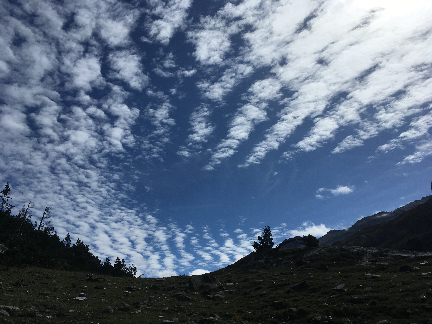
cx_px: 216
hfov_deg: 61.7
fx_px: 362
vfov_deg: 48.2
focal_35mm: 29
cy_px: 162
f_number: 2.2
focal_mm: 4.15
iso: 25
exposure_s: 1/7692
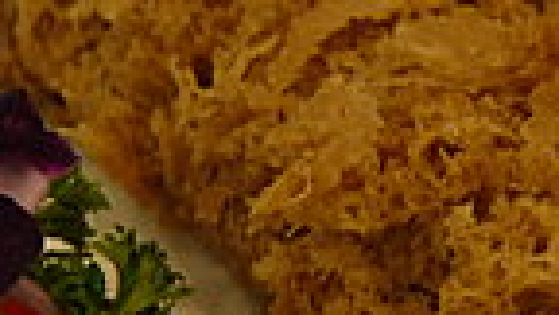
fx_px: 2698
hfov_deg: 11.4
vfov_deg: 6.7
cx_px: 819
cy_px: 169
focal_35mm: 182
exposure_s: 1/30
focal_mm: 24
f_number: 4.5
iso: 800
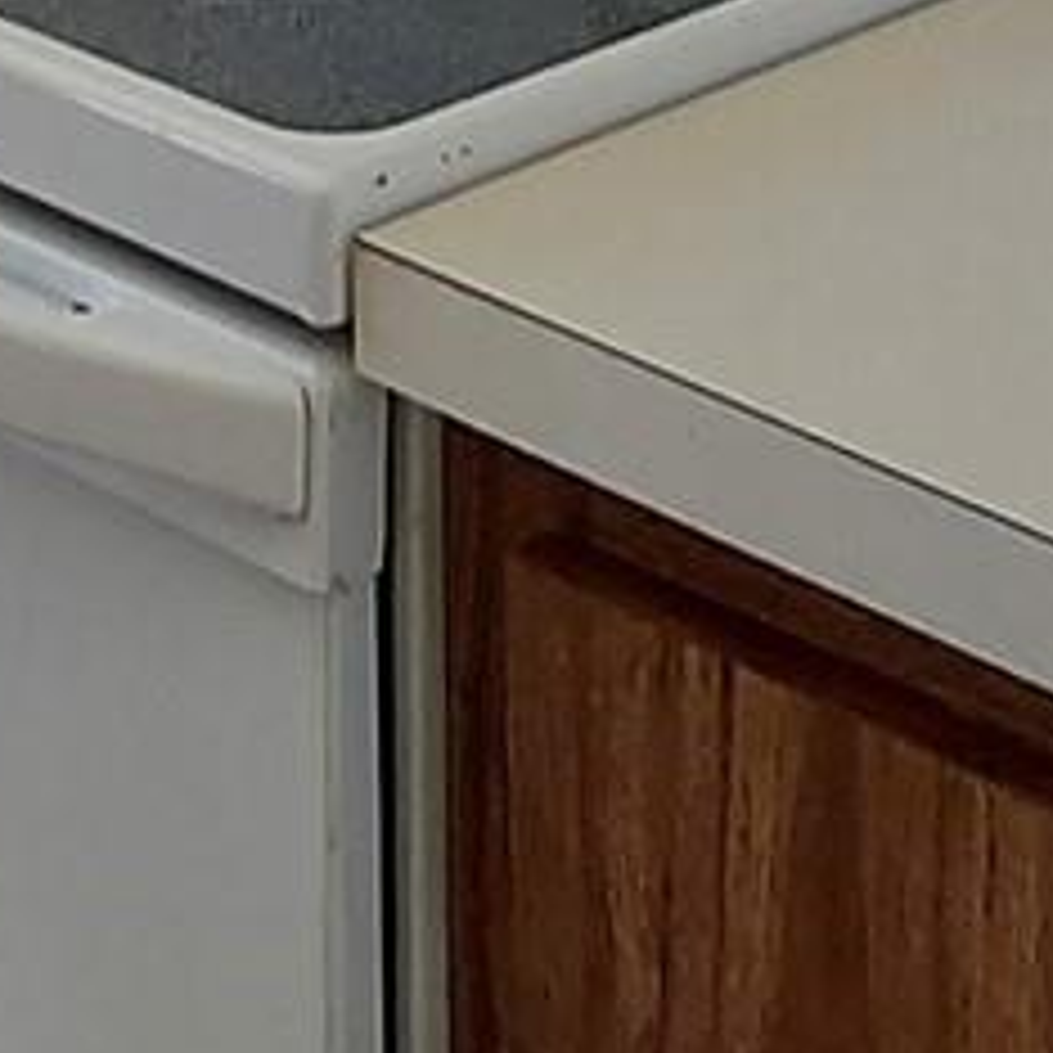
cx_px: 148
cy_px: -1485
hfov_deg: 10.3
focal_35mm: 169
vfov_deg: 9.3
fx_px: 5816
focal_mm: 2.91
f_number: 1.9
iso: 80
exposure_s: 1/120
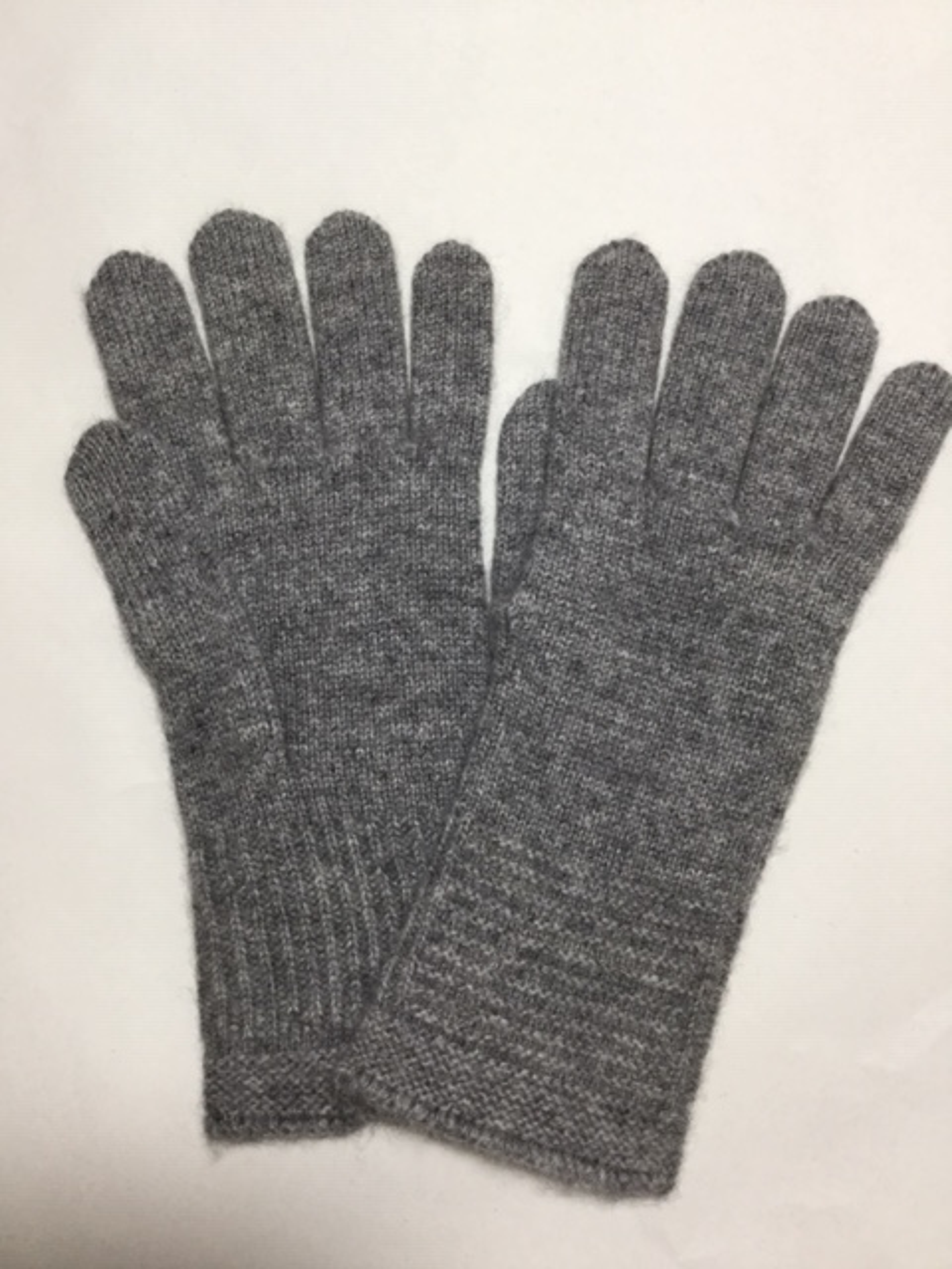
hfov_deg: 45.4
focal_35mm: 31
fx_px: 1137
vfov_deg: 58.4
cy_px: 634
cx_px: 476
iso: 64
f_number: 2.4
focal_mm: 3.3
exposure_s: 1/30
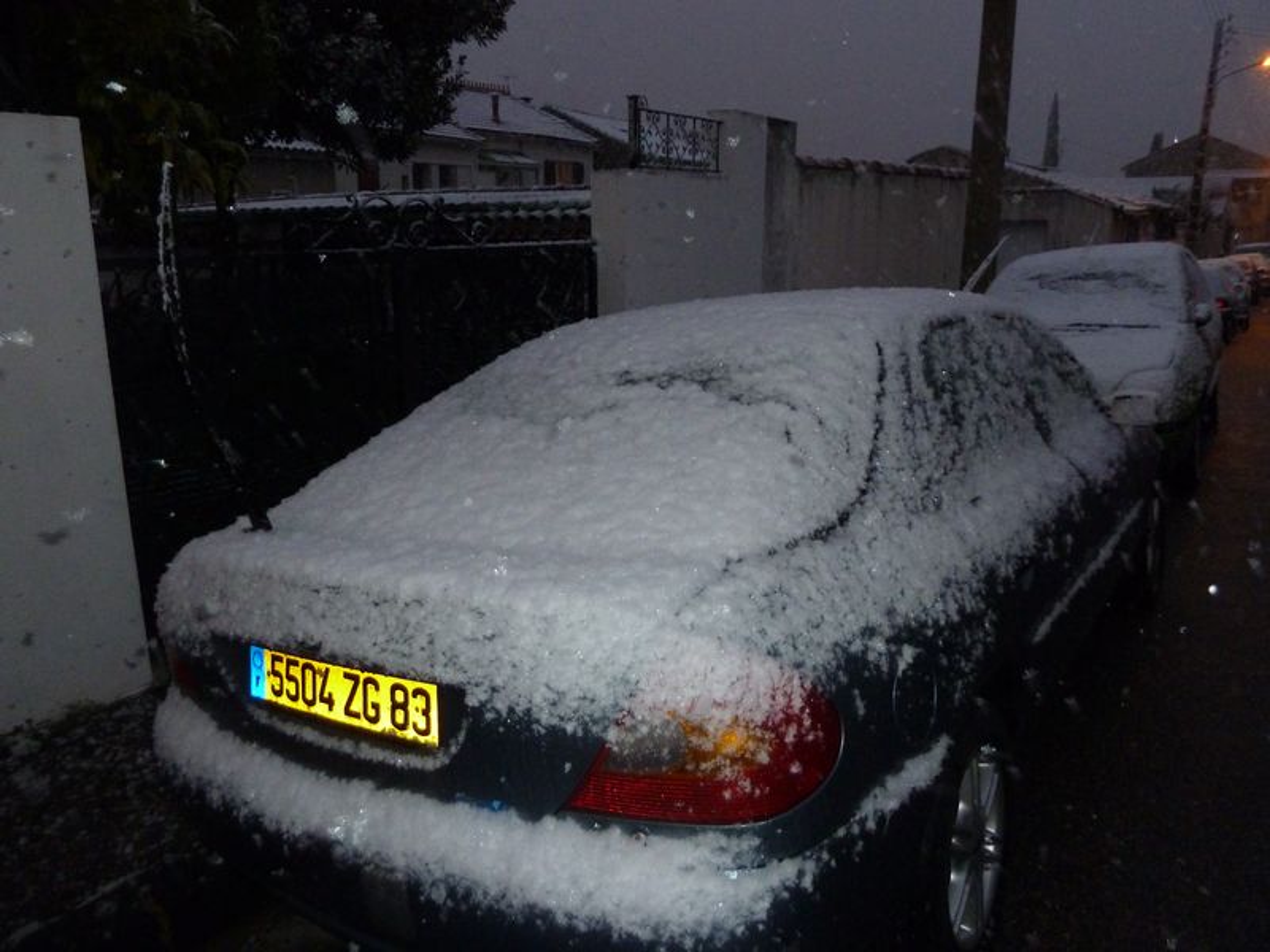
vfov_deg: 54.9
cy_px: 476
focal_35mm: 25
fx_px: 917
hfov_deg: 69.4
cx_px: 635
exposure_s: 1/30
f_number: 3.3
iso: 400
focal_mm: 4.1
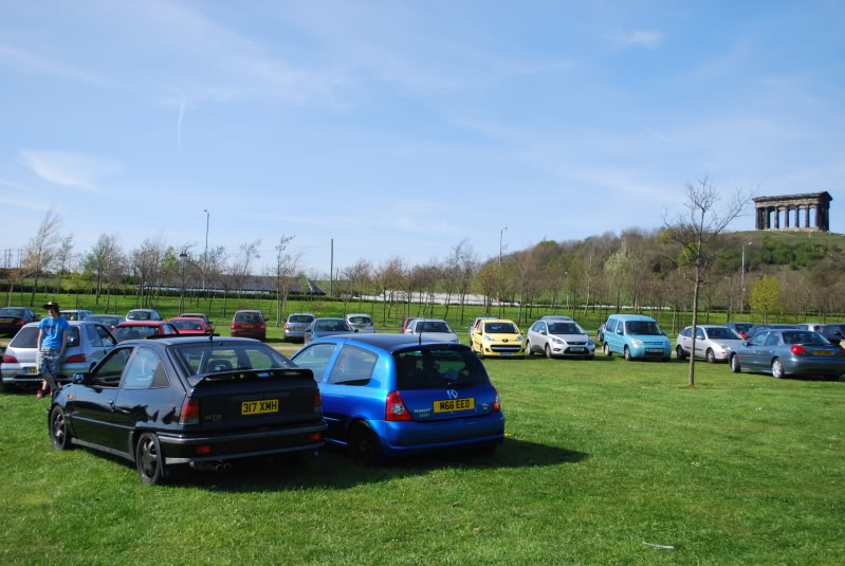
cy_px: 283
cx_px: 422
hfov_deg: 53.1
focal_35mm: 36
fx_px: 846
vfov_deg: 37.0
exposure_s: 1/2000
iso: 400
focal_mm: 24
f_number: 4.5
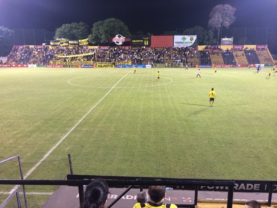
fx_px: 240
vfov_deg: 46.8
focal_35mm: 30
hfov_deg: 60.0
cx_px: 138
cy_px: 104
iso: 200
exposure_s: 1/30
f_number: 2.2
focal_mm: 4.12
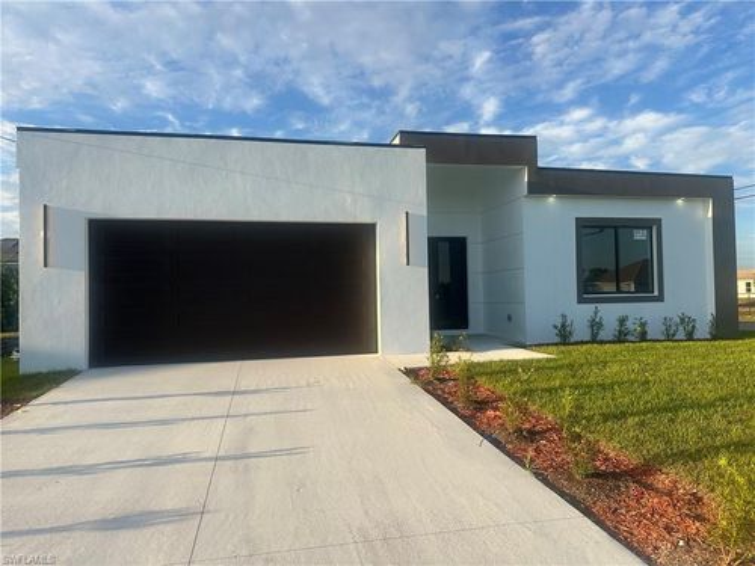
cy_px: 283
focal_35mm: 24
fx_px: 523
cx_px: 378
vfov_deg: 56.8
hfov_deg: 71.6
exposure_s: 1/1988
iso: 80
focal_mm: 6.86
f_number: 1.78
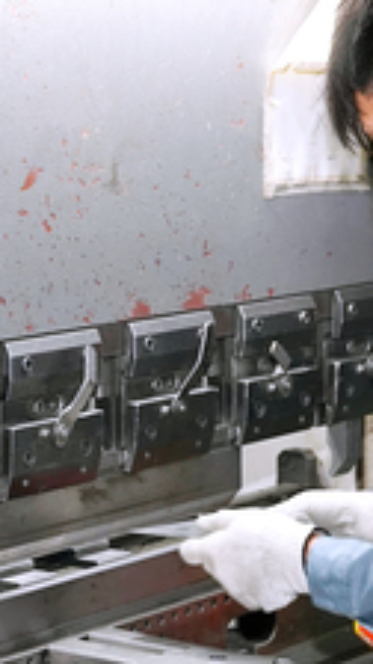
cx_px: 329
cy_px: 13
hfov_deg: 8.1
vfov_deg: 14.3
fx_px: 2613
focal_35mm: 149
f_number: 4
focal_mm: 39.7
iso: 1000
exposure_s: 1/100
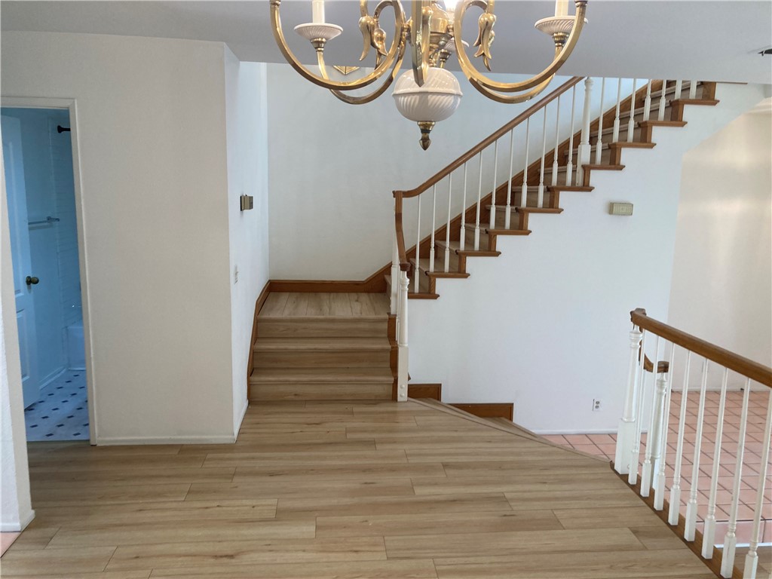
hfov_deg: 63.4
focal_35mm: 28
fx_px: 624
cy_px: 290
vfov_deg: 49.7
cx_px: 386
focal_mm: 3.99
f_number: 1.8
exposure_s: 1/60
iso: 64
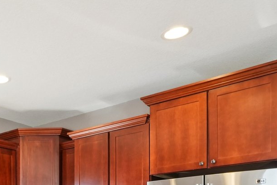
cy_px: 239
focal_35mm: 50
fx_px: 385
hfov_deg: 34.2
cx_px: -28
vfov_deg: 23.9
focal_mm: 10
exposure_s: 1/8
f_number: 8
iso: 800
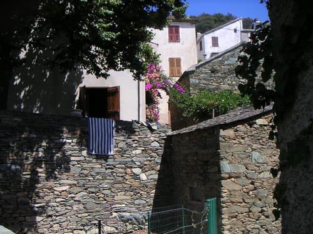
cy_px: 117
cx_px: 156
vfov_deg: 37.7
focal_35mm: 38
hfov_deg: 49.0
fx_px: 344
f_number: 2.8
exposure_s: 1/750
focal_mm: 6
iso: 50
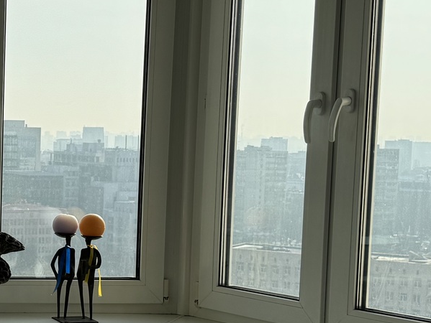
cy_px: 223
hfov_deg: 22.4
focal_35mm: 82
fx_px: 1022
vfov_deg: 17.9
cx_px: -51
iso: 80
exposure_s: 1/2415
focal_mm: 6.76
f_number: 1.78
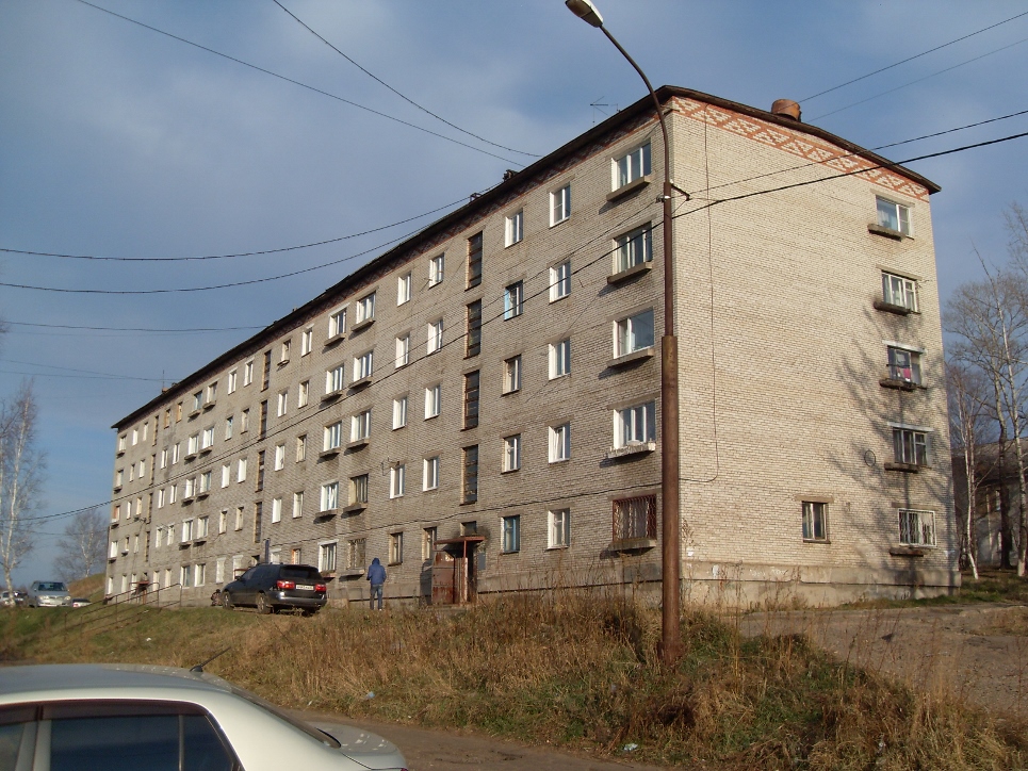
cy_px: 386
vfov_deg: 38.7
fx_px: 1099
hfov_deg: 50.1
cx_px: 514
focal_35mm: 37
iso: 80
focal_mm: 6.3
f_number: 7
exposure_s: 1/350
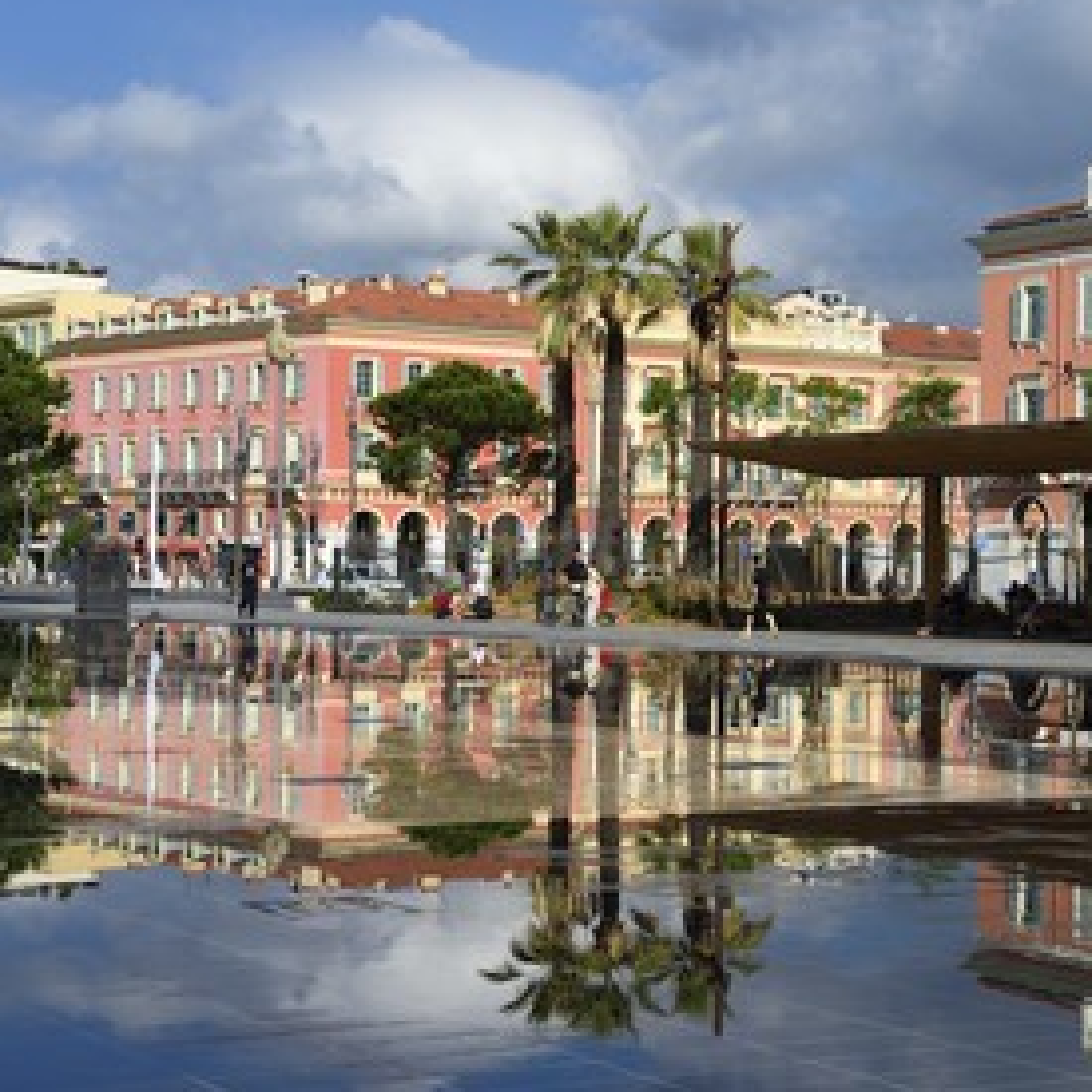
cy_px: 544
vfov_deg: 22.2
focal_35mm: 78
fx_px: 2784
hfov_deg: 22.2
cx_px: 604
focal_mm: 60
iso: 200
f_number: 14
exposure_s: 1/200
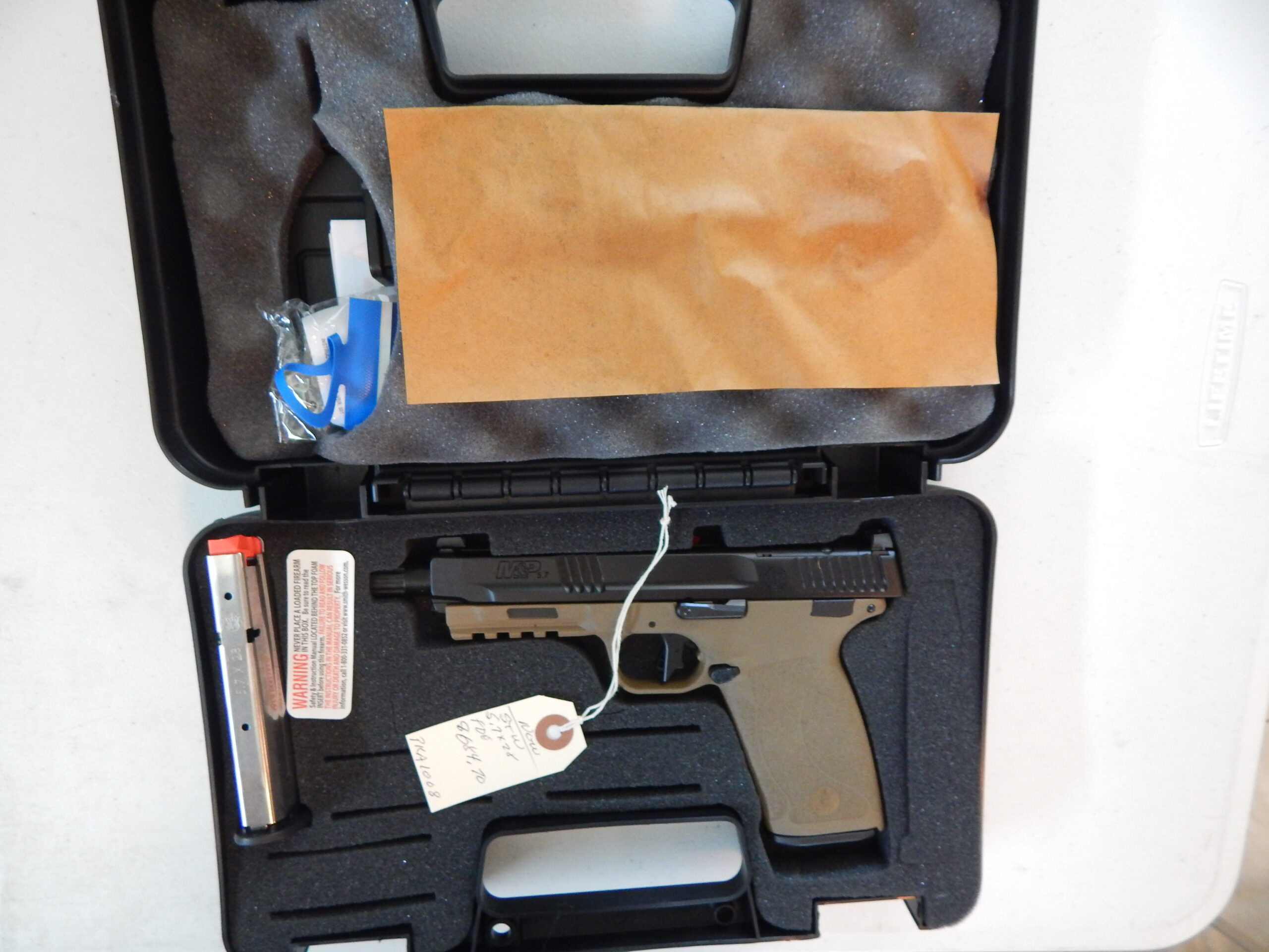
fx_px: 807
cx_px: 634
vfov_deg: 61.1
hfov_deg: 76.4
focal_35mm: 22
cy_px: 476
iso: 400
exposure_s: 1/15
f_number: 3
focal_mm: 4
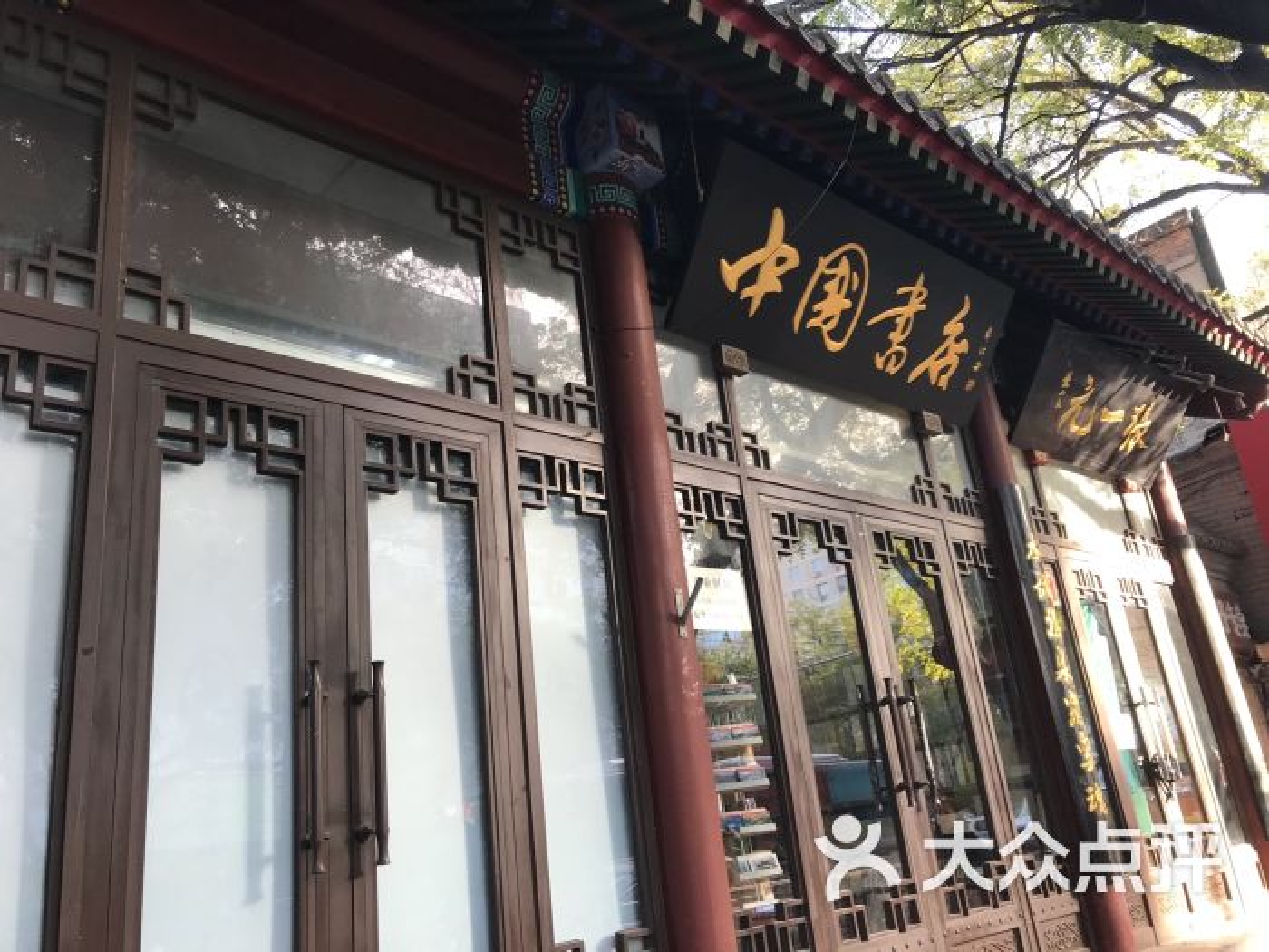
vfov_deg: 49.7
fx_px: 1026
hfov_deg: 63.4
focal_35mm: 28
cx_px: 634
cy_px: 476
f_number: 1.8
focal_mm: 3.99
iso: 32
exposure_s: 1/100
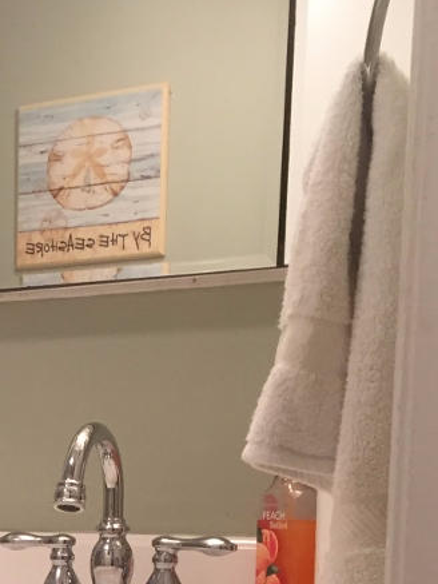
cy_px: 627
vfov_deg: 21.9
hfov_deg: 16.3
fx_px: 1433
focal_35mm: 85
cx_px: -150
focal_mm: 4.15
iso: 80
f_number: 2.2
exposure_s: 1/30
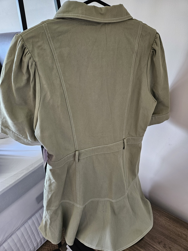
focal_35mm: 23
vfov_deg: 73.9
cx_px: 94
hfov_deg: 58.9
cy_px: 126
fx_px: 167
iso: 320
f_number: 1.8
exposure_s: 1/100
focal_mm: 5.4
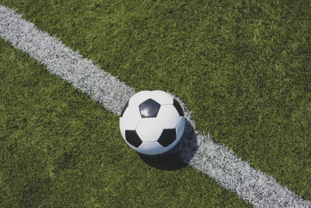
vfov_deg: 37.9
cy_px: 104
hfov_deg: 54.4
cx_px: 156
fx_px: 303
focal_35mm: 35
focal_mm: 35
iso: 50
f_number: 4
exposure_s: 1/800
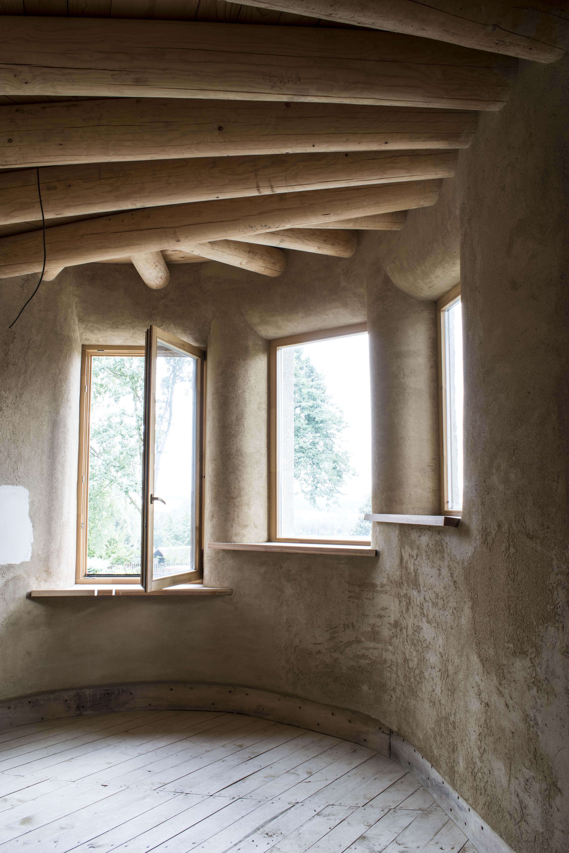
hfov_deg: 41.7
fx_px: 747
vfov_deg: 59.5
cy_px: 426
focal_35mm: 32
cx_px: 284
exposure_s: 1/1.43
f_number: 11
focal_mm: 21
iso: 100
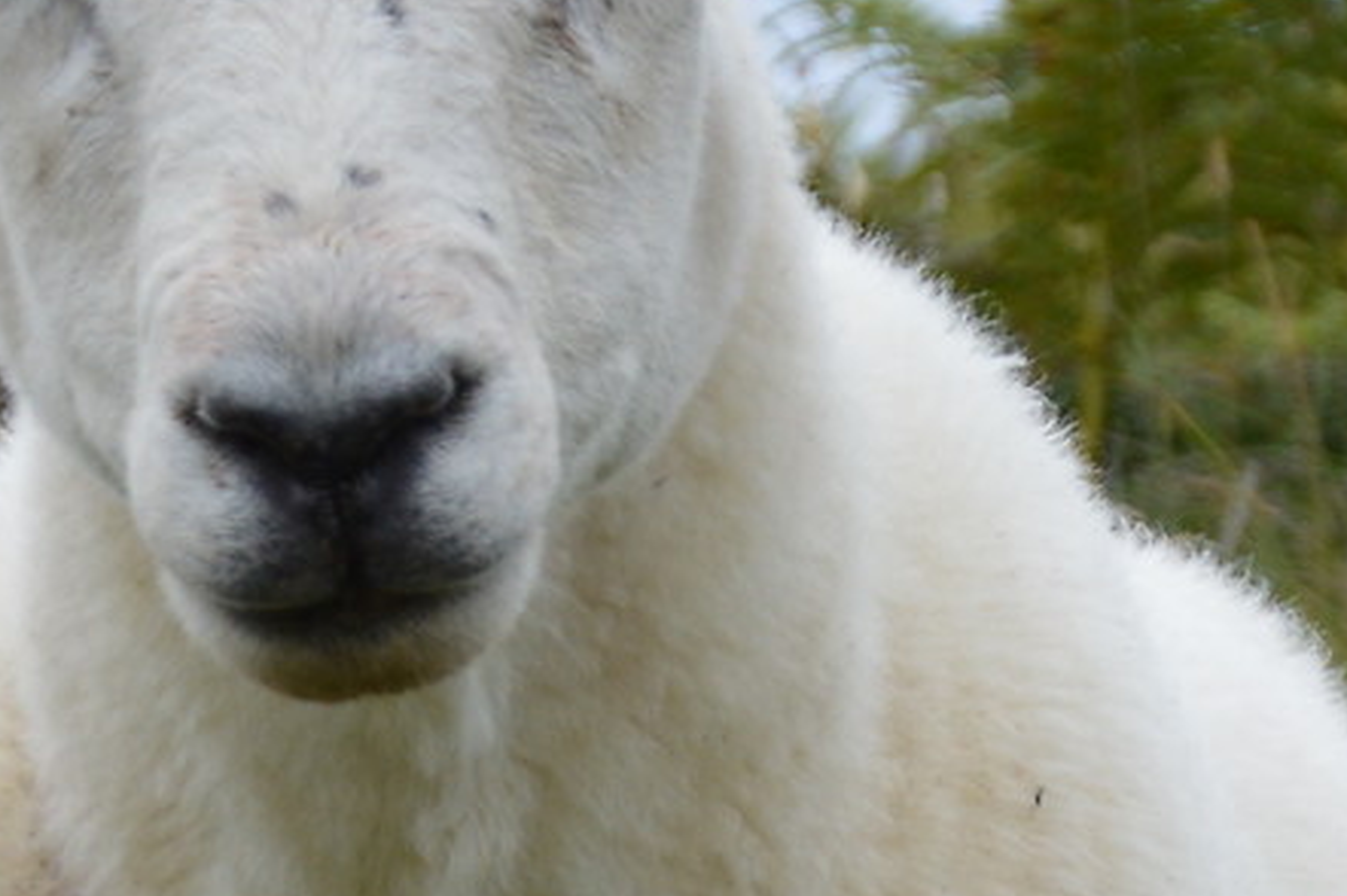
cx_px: 478
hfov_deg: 3.2
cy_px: 1118
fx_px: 24339
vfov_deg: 2.1
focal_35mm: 651
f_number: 5.6
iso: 200
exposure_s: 1/500
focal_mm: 80
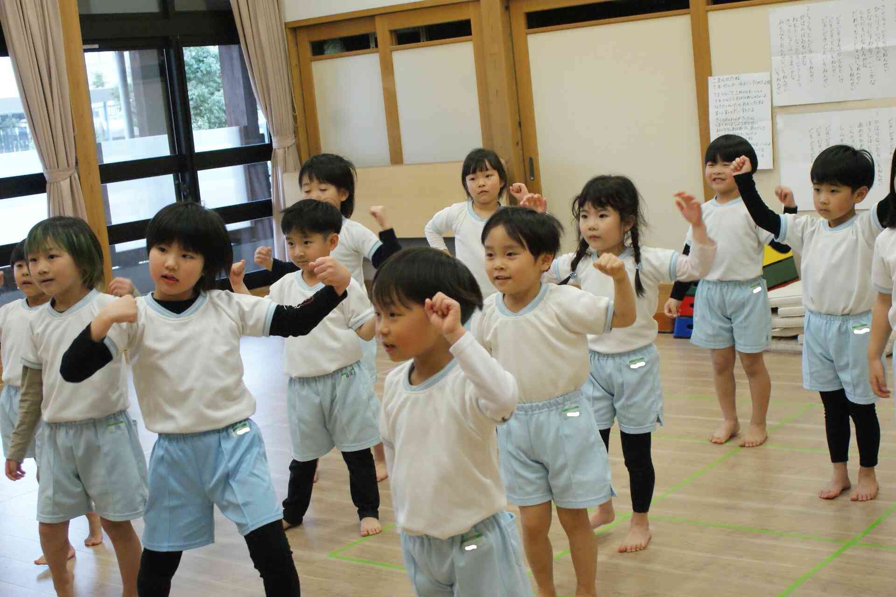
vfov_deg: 25.8
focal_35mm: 52
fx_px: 1307
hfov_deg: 37.9
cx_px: 448
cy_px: 298
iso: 1600
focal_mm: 35
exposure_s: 1/125
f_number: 6.3
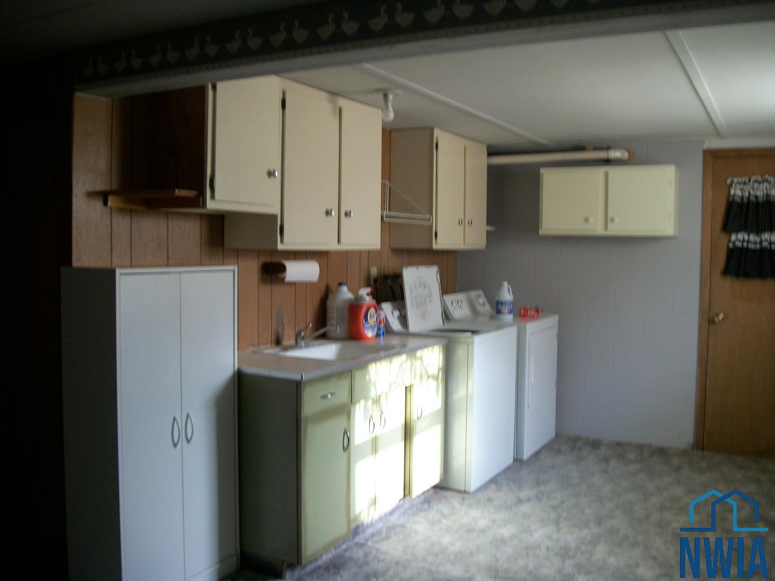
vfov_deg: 44.2
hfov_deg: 56.8
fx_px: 716
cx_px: 388
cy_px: 290
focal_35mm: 32
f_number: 2.9
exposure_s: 1/40
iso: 80
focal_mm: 5.7
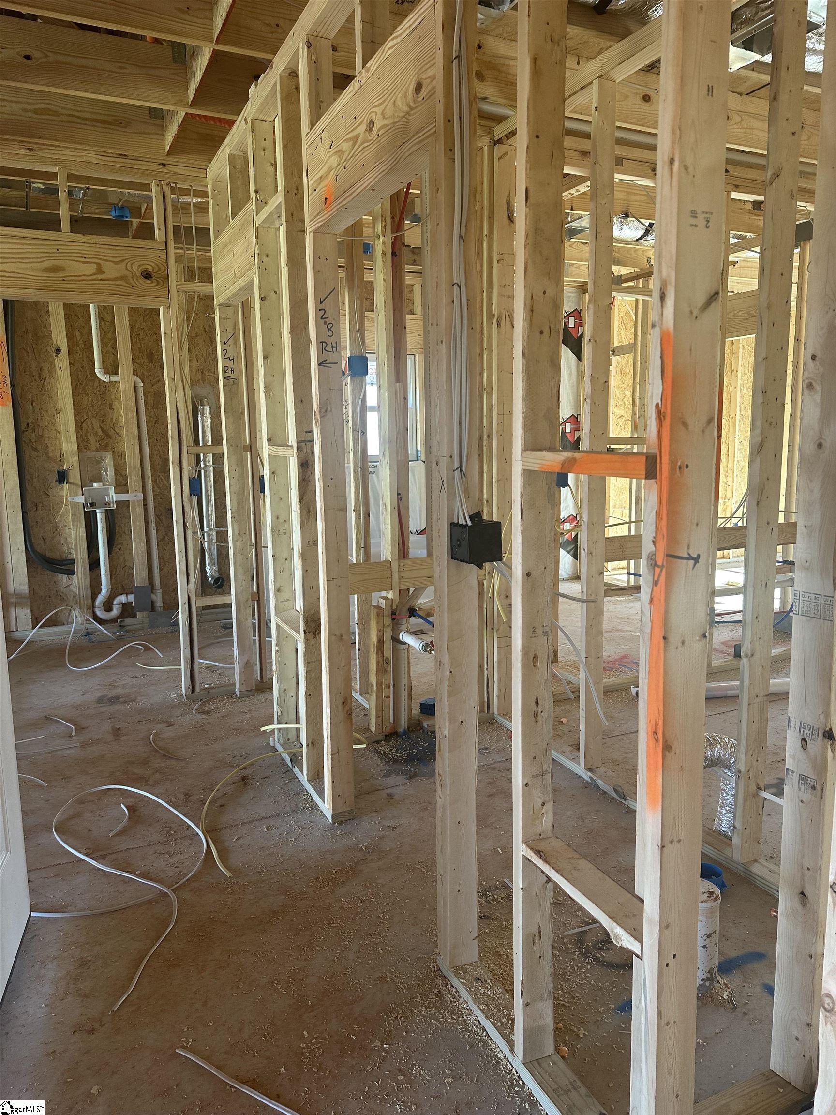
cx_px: 418
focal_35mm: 24
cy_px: 558
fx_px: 773
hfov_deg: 56.8
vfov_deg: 71.6
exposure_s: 1/121
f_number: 1.78
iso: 125
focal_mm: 6.86
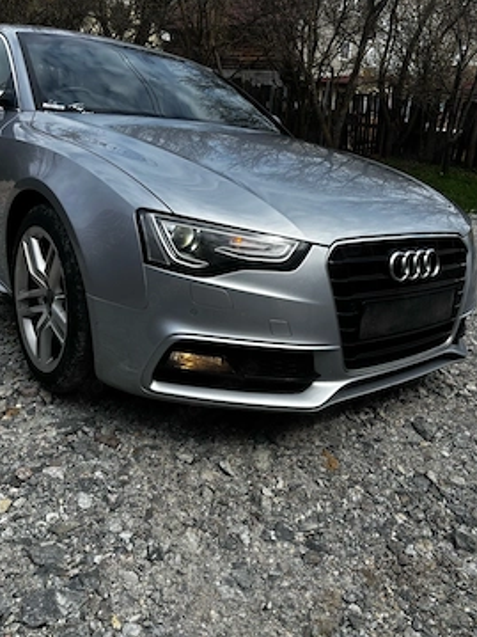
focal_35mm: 29
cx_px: 245
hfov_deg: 48.2
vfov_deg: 61.6
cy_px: 287
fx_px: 533
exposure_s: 1/2710
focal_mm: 5.96
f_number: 1.6
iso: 50
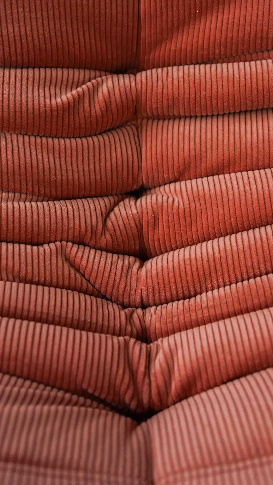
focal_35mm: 55
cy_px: 155
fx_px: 708
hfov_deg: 21.8
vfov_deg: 37.4
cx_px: 141
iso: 320
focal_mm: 35
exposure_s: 1/160
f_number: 2.2
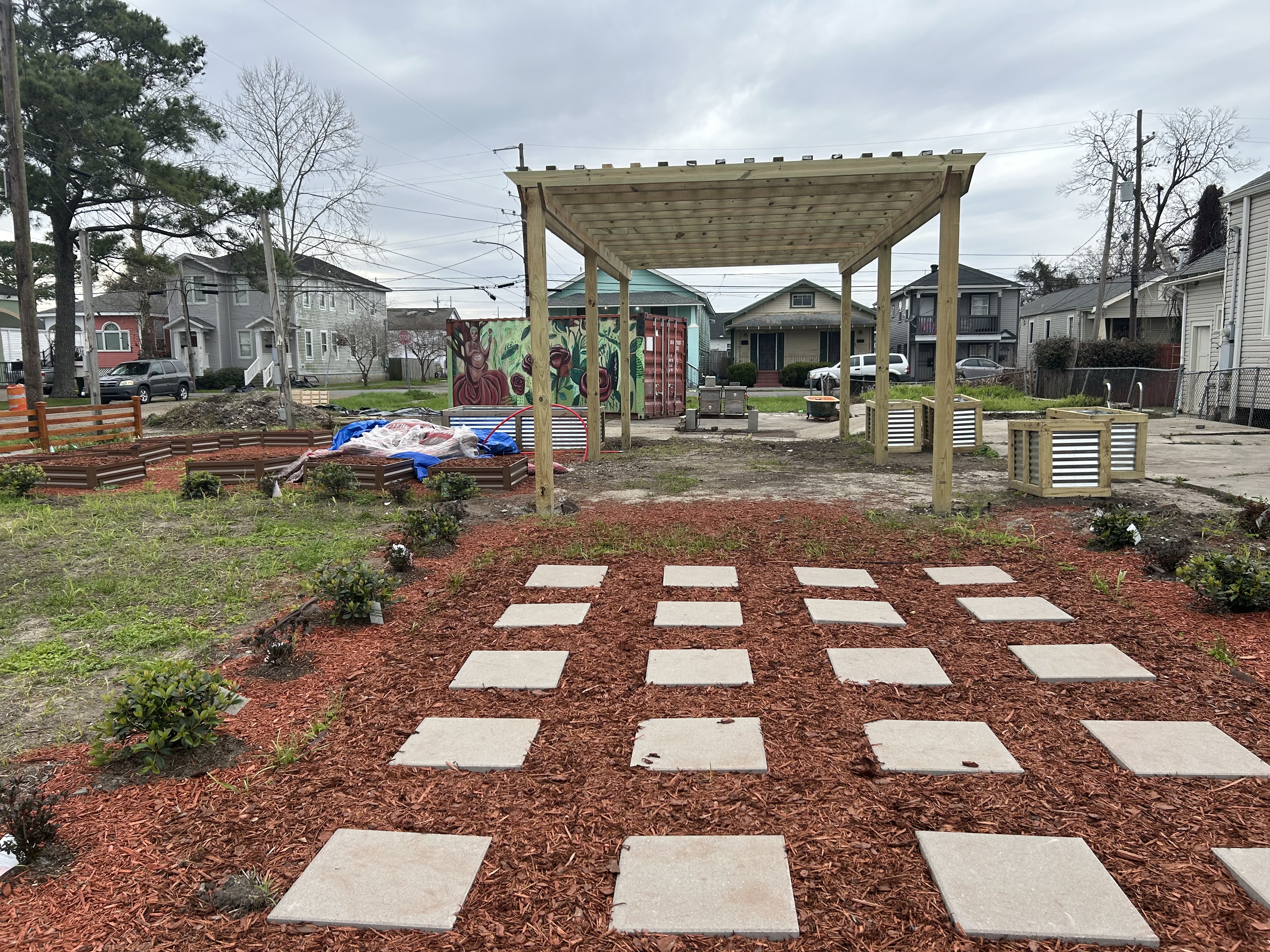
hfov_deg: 67.3
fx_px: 954
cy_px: 476
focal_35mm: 26
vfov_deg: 53.1
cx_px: 635
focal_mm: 5.7
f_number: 1.5
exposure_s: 1/1808
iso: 50
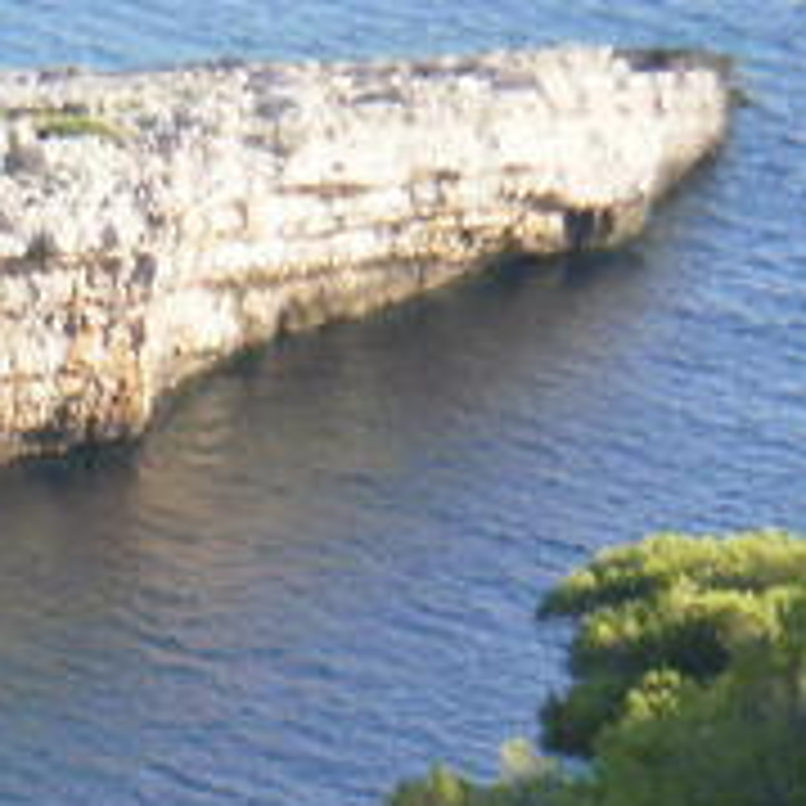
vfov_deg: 4.3
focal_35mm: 410
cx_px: -653
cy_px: 955
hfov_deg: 4.2
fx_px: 10801
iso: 100
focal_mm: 17.3
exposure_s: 1/100
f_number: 5.7
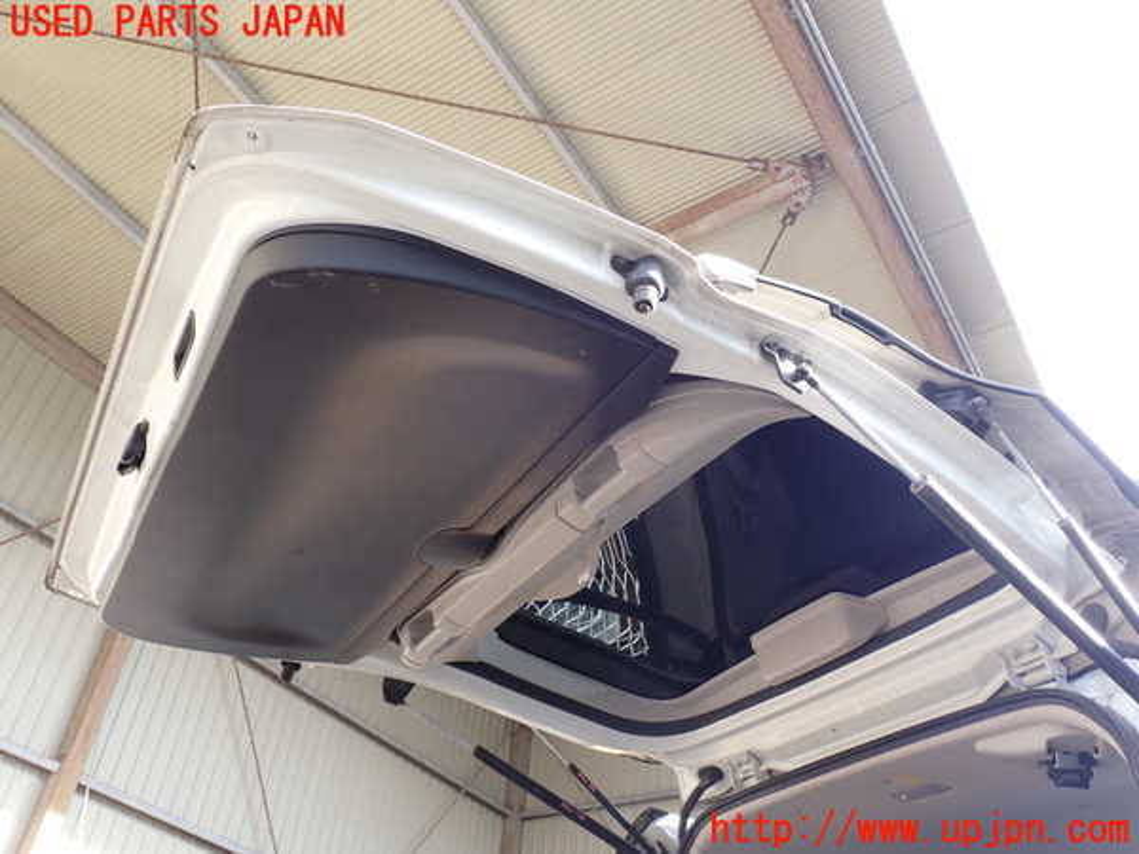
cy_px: 427
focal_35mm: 30
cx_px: 570
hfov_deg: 60.0
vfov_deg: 46.8
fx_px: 987
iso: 100
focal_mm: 5.4
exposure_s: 1/80
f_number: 3.2
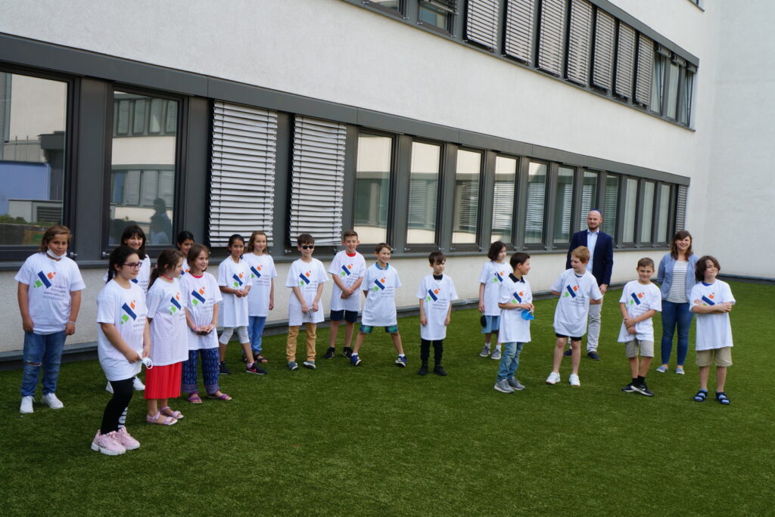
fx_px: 808
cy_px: 258
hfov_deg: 51.3
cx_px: 388
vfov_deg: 35.5
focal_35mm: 38
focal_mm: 25
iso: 100
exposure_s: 1/80
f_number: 9
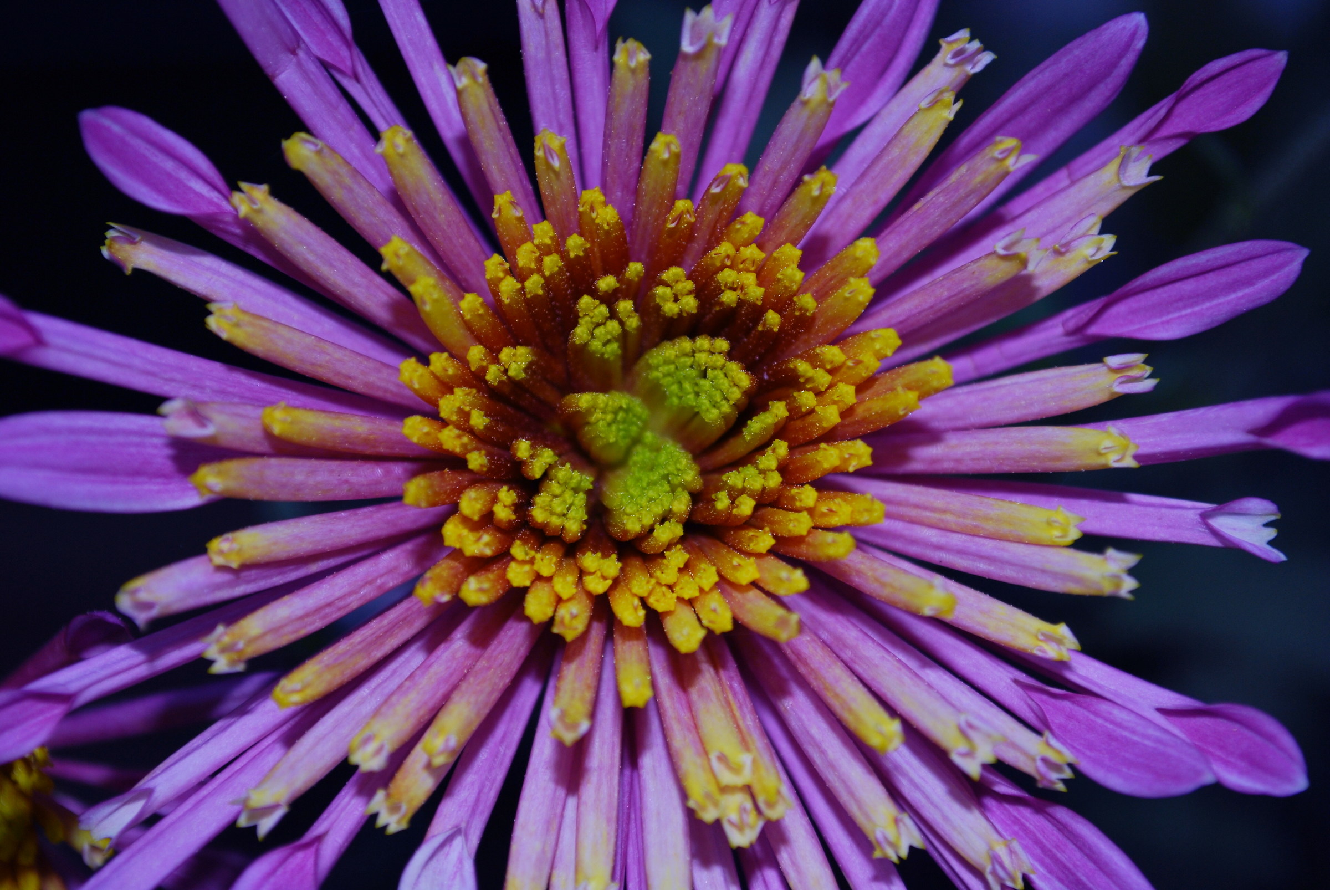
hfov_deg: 24.6
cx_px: 665
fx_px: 3051
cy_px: 445
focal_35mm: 82
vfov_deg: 16.6
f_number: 5.6
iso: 200
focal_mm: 55
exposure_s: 1/60
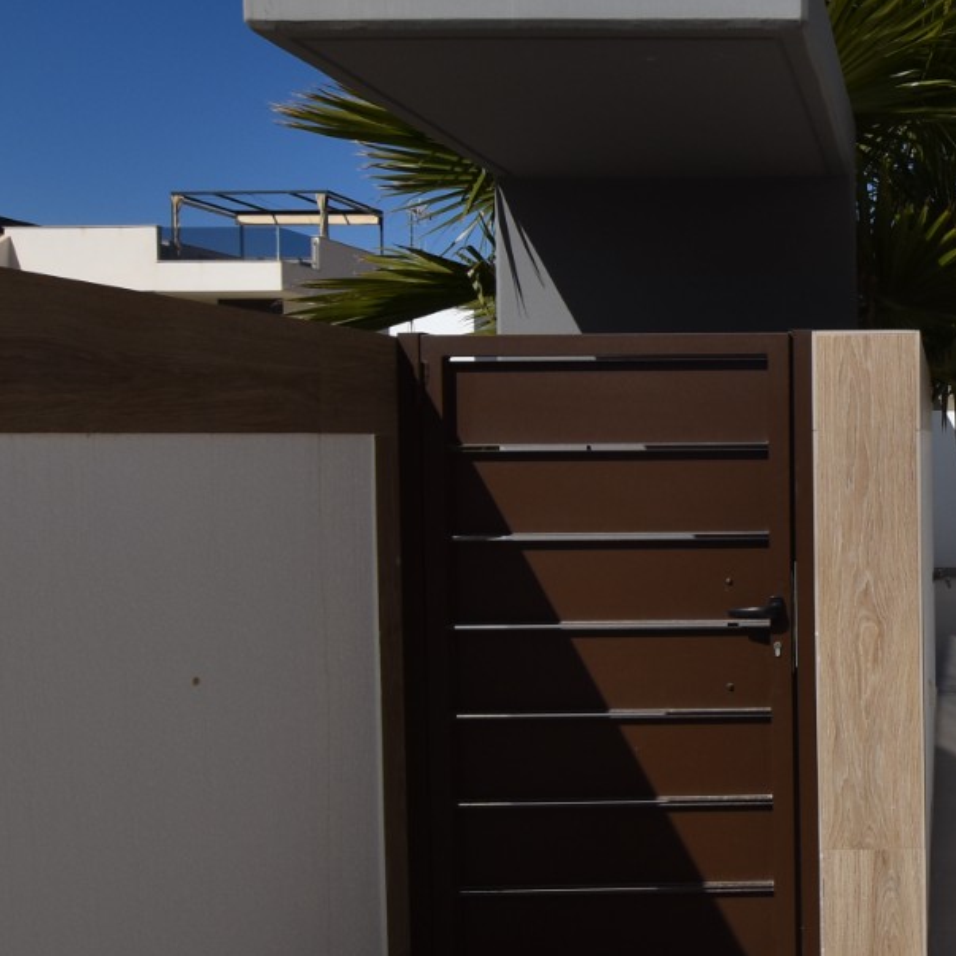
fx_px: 1187
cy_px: 466
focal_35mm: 38
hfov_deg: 37.8
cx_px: 1007
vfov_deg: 43.9
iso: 200
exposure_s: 1/1000
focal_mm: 10
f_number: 10
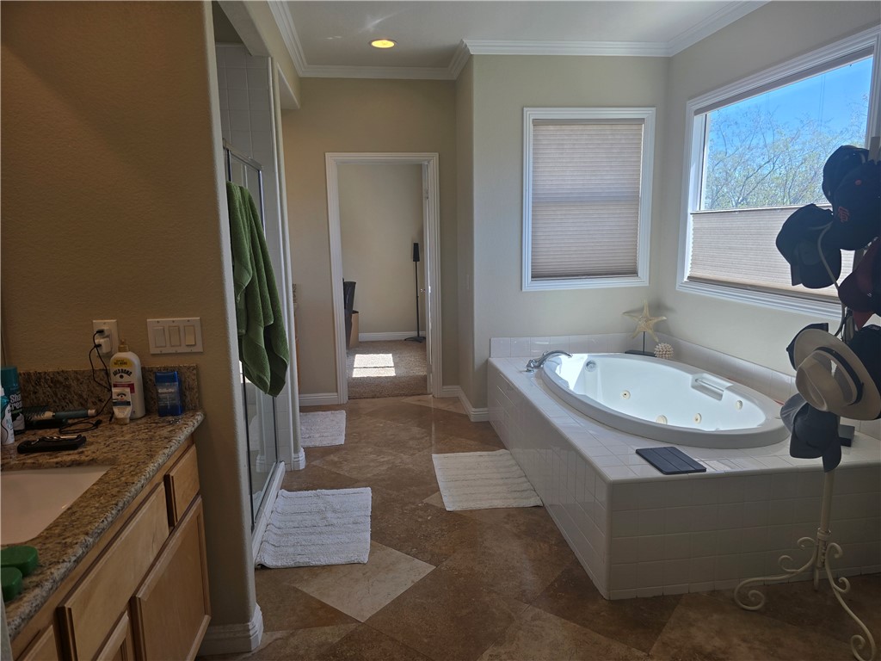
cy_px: 330
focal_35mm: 23
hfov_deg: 73.9
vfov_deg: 58.9
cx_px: 440
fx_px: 585
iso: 12
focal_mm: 6.3
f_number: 1.7
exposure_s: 1/121
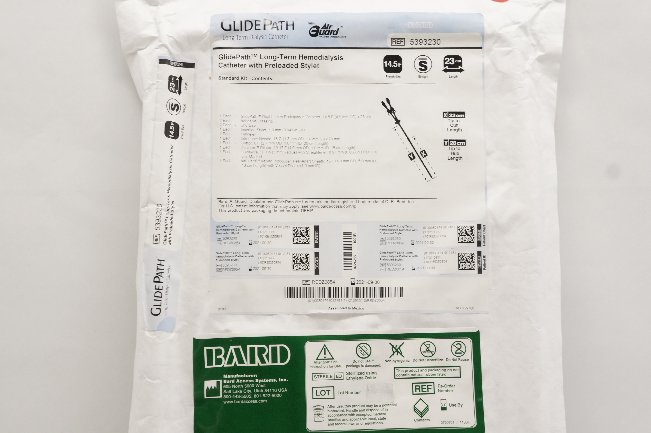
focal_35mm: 82
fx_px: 1490
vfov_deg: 16.5
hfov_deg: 24.6
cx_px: 326
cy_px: 216
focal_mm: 55
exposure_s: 1/160
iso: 800
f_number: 7.1
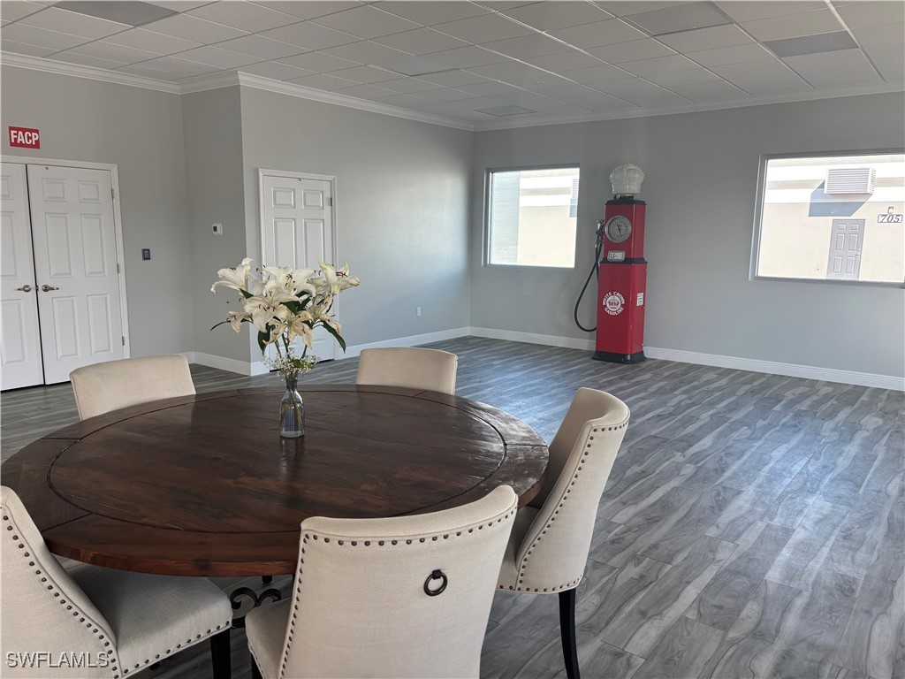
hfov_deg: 67.3
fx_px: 680
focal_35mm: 26
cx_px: 452
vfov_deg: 53.1
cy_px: 340
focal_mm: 5.96
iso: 100
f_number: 1.6
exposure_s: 1/120
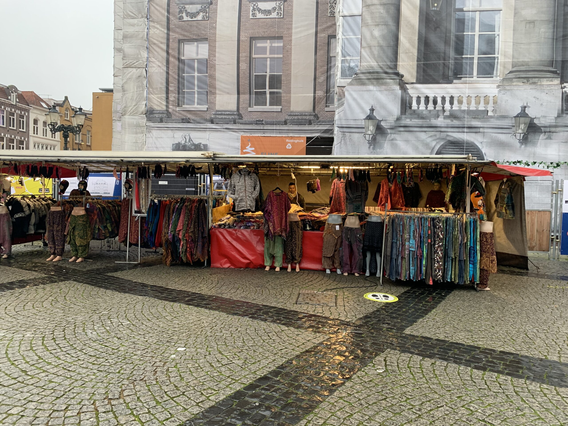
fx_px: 427
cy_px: 213
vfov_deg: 53.1
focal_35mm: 26
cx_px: 284
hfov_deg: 67.3
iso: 80
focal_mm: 4.25
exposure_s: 1/121
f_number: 1.8
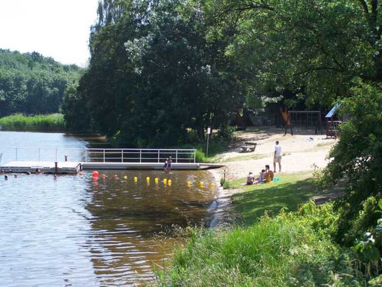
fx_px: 828
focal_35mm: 75
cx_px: 191
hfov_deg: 26.0
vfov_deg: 19.6
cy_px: 144
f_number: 3.2
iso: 80
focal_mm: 12.4
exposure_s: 1/500
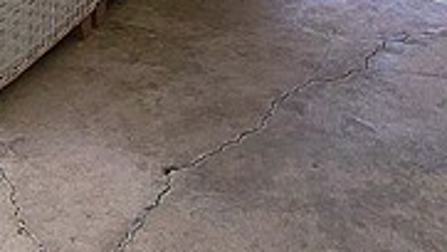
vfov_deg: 11.7
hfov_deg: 24.3
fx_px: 949
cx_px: -72
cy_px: -390
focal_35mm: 80
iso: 50
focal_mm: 2.2
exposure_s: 1/769
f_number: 2.2
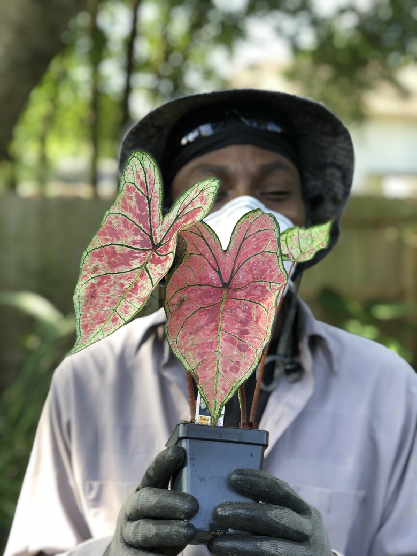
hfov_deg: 28.0
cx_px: 208
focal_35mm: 52
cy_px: 278
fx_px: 835
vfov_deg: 36.8
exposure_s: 1/40
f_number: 2.4
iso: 16
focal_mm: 6
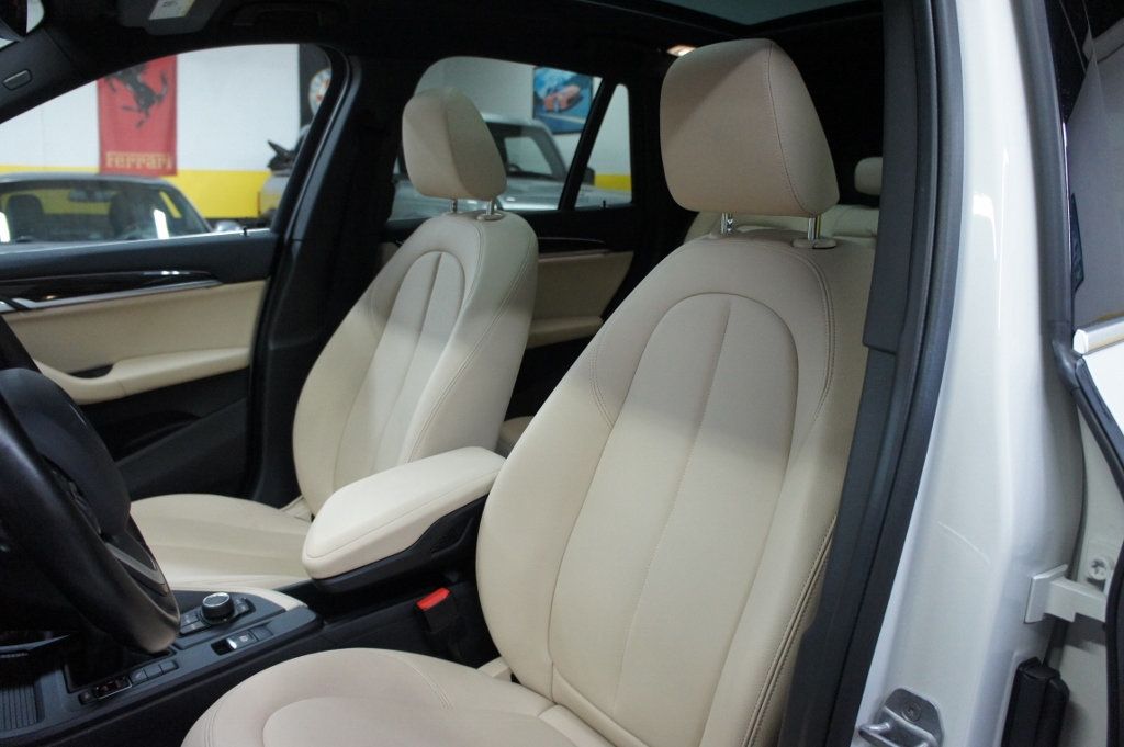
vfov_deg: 47.9
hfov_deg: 67.4
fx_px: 842
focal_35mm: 27
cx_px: 562
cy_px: 374
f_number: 3.5
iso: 1600
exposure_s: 1/80
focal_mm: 18
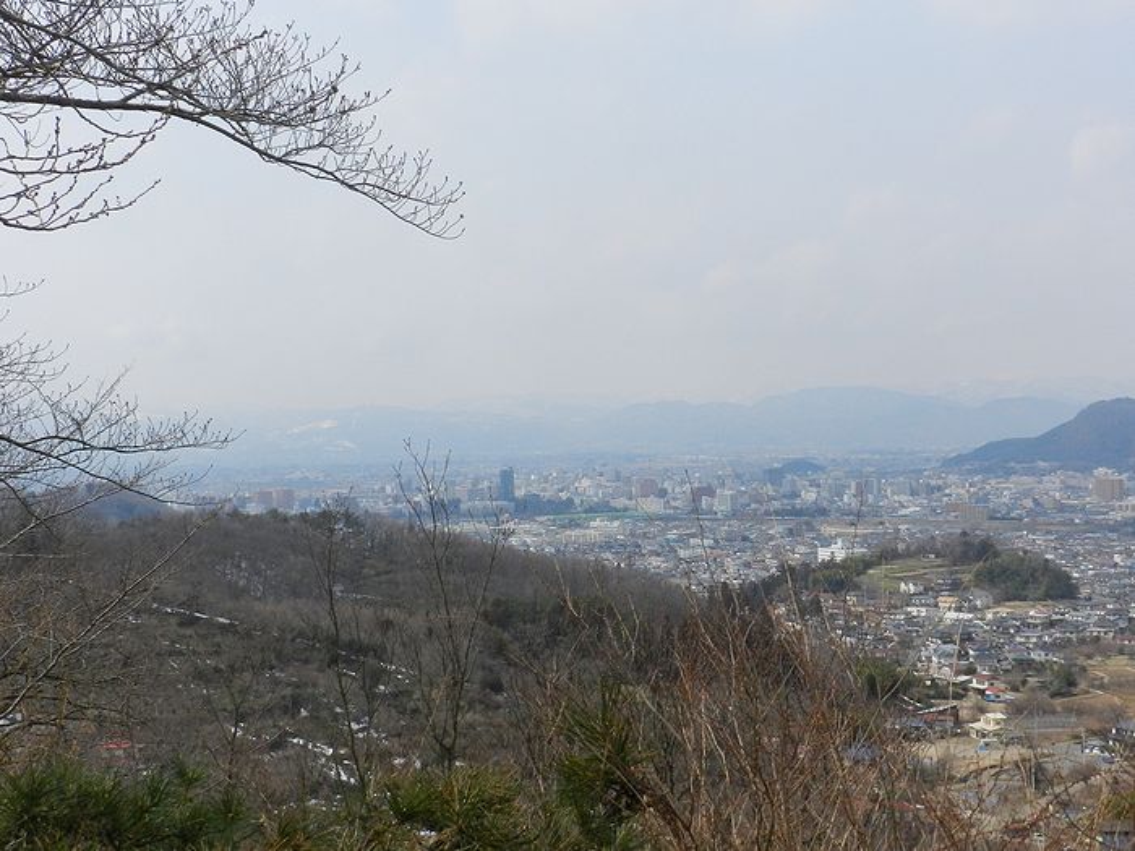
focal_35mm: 46
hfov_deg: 41.2
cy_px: 426
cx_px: 568
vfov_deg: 31.5
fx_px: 1508
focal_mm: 8.1
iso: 400
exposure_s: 1/1500
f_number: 5.6
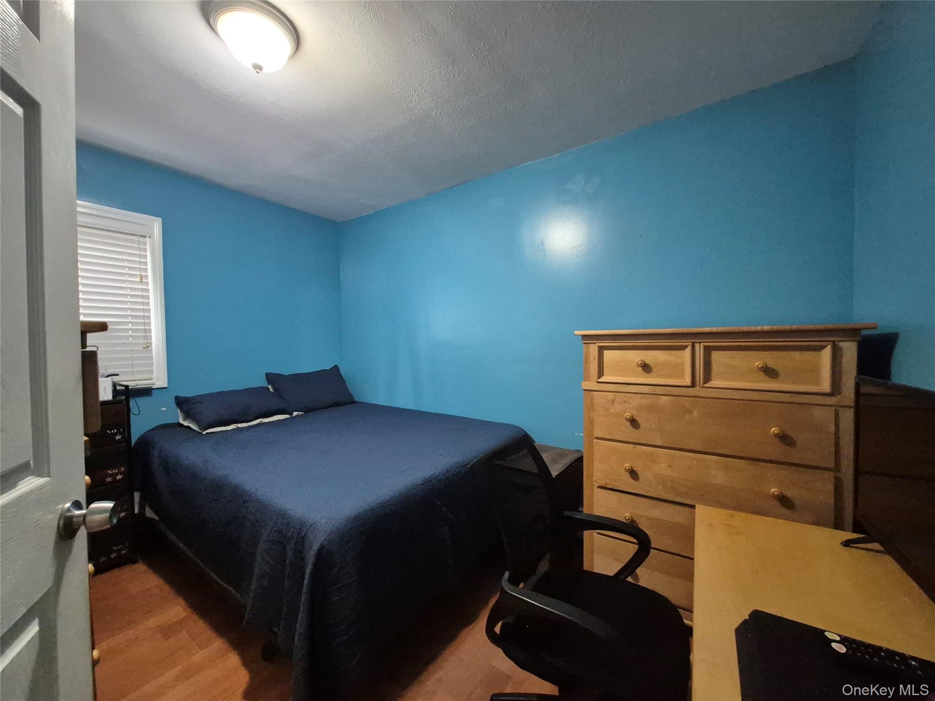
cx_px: 468
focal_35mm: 13
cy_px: 350
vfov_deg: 89.9
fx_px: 351
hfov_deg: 106.2
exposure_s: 1/60
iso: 1600
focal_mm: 1.74
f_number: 2.2
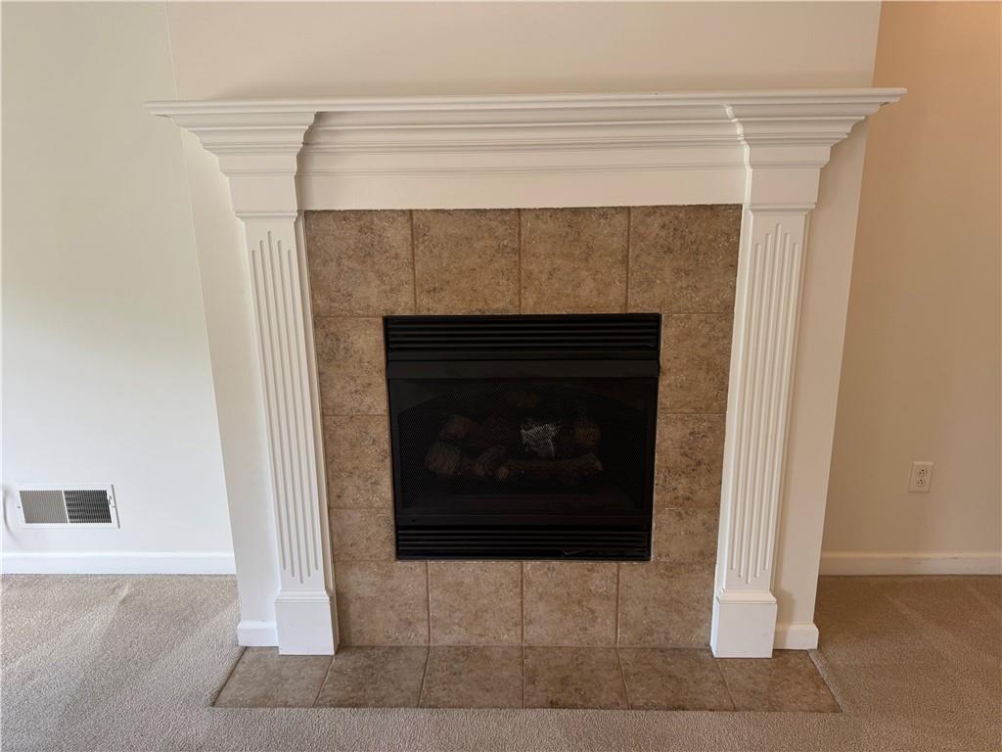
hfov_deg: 71.6
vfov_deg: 56.8
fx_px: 695
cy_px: 376
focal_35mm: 24
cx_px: 501
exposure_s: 1/60
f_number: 1.78
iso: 125
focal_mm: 6.76
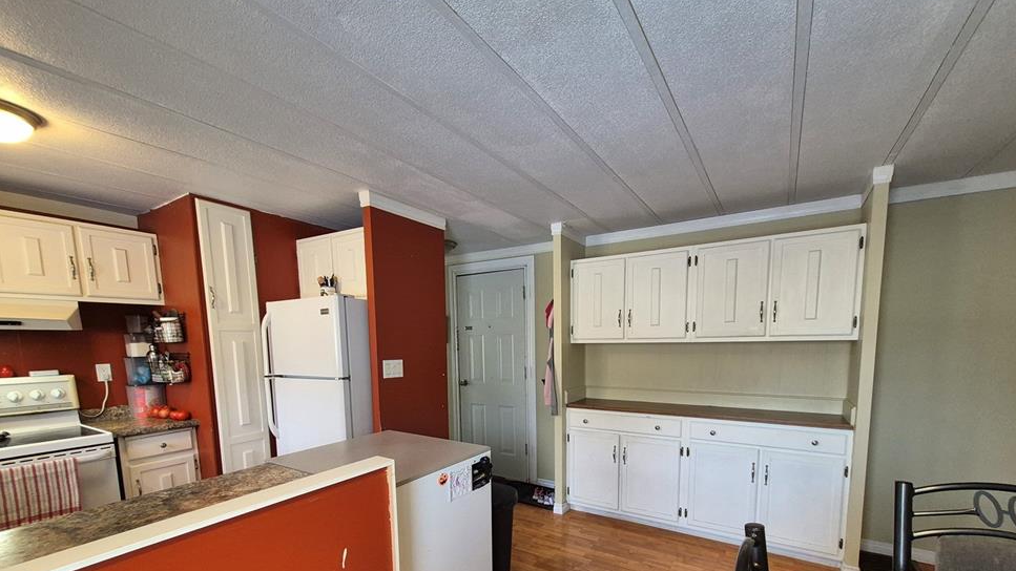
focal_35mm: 15
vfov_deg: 68.0
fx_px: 404
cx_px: 520
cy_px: 394
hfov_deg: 103.0
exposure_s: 1/100
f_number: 2.2
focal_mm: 1.74
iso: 320
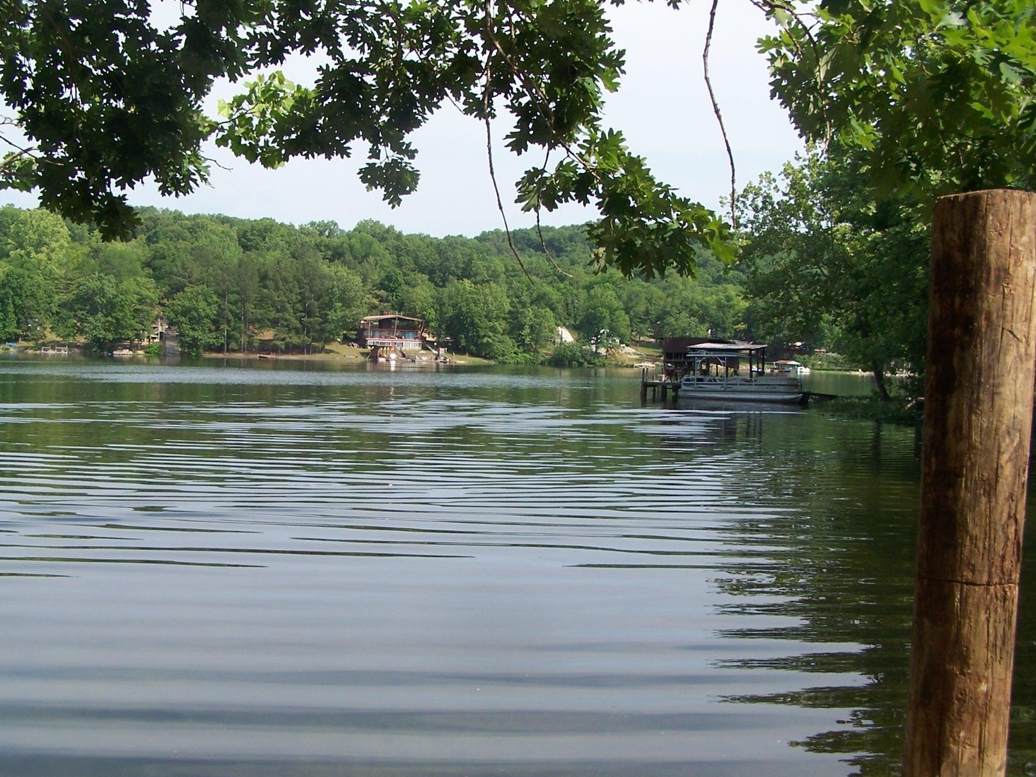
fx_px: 1317
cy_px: 402
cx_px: 459
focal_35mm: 44
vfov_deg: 32.9
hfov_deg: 42.9
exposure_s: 1/500
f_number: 4
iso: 80
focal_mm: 6.3
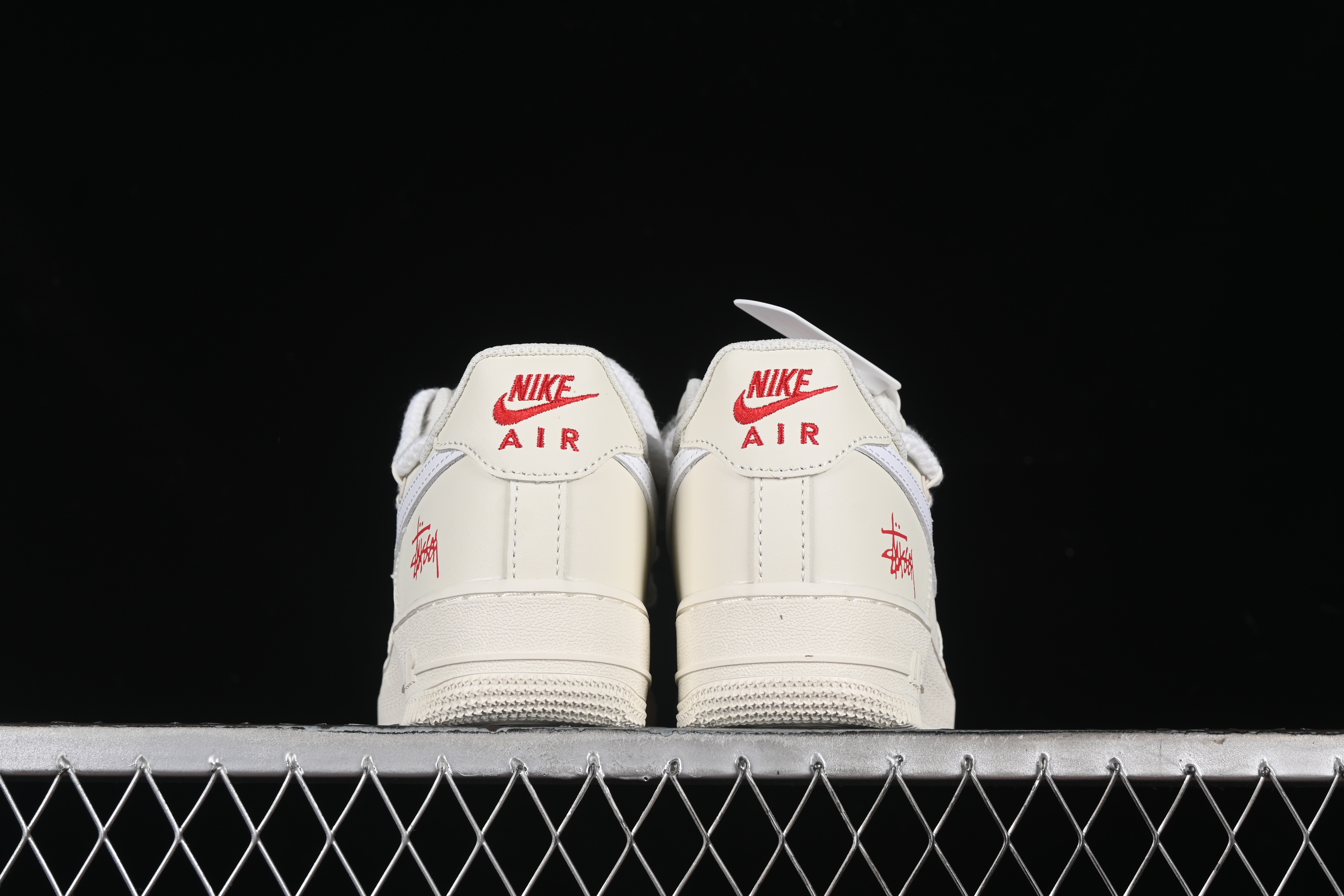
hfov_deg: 27.0
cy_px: 448
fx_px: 2800
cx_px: 672
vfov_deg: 18.2
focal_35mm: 75
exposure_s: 1/80
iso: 160
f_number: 8
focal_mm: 50
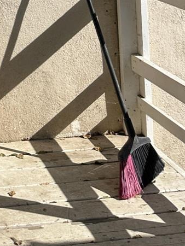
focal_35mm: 80
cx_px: -117
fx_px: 570
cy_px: -107
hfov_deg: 16.3
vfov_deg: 21.2
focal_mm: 6.86
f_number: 1.78
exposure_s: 1/4762
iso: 80
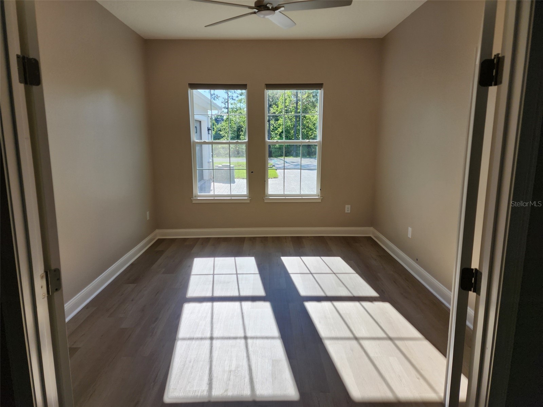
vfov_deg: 58.9
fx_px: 361
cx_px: 272
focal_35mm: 23
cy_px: 204
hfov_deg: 73.9
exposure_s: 1/282
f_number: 1.8
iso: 12
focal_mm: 6.4
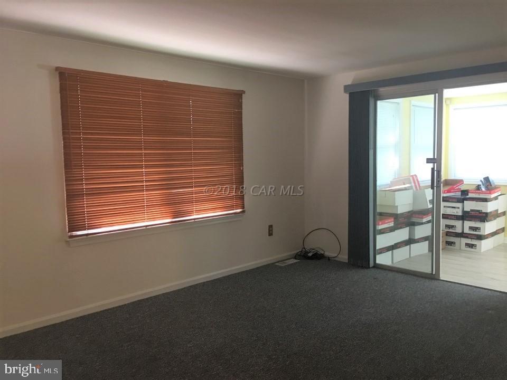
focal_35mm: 29
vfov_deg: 48.2
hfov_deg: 61.7
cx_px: 254
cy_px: 190
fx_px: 425
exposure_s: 1/10
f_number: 2.2
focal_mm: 4.15
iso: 80
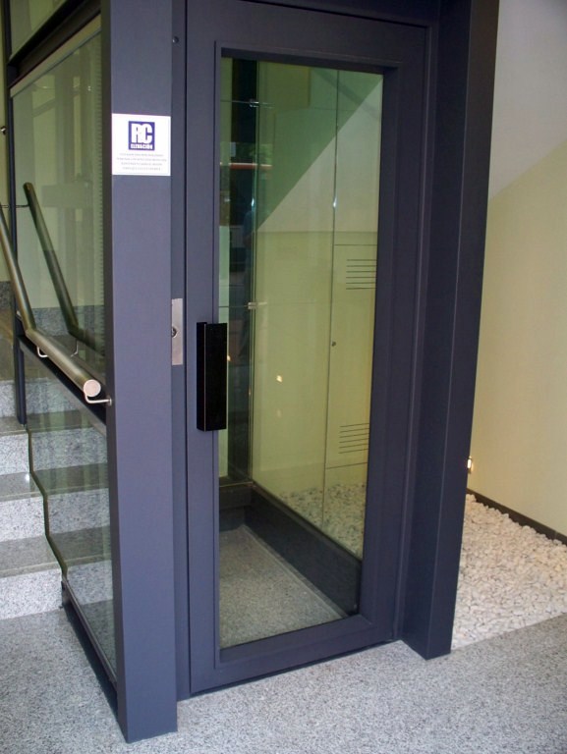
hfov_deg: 39.7
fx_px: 785
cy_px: 377
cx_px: 284
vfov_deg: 51.3
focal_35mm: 36
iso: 200
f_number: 2.8
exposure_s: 1/60
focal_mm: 7.54
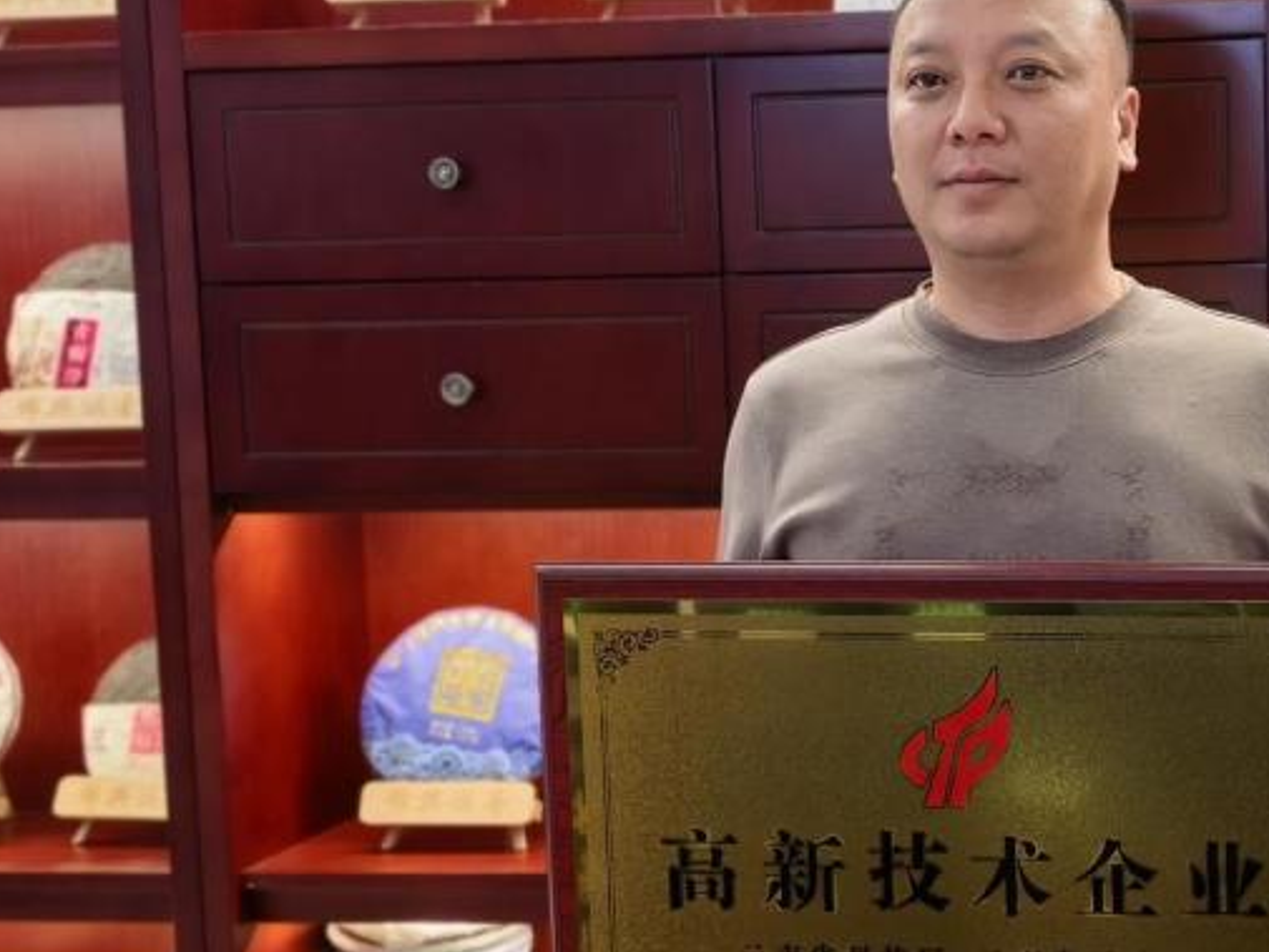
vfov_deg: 19.4
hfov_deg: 24.8
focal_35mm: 76
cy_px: 573
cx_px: 1166
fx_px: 2787
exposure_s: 1/100
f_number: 2
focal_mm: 5.75
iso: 80
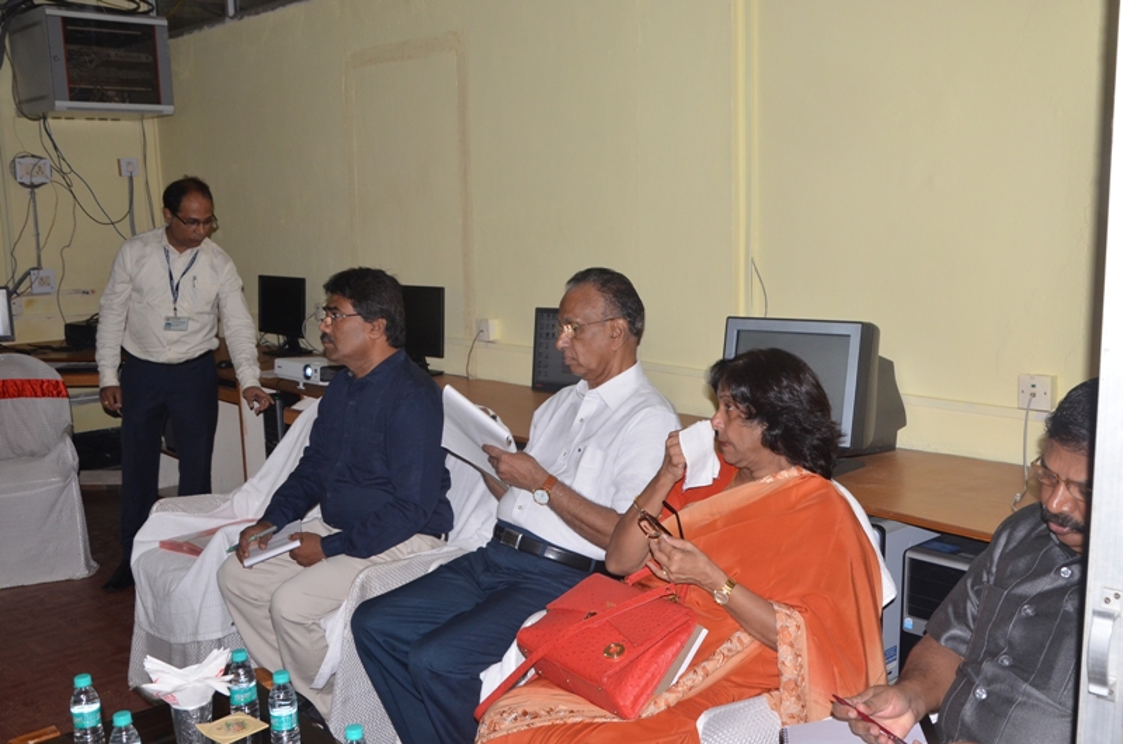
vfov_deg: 35.3
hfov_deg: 51.4
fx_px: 1167
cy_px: 372
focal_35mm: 38
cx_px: 562
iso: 640
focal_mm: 25
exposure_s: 1/125
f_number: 7.1
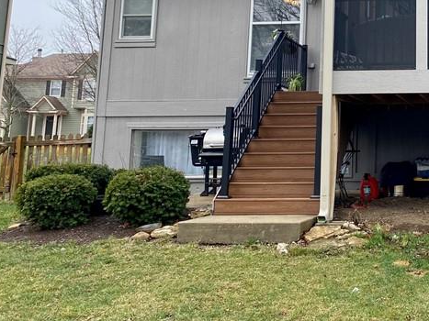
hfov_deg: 30.9
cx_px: 444
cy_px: 28
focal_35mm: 57
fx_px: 706
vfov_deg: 24.8
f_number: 1.8
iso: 32
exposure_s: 1/1007
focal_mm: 4.25
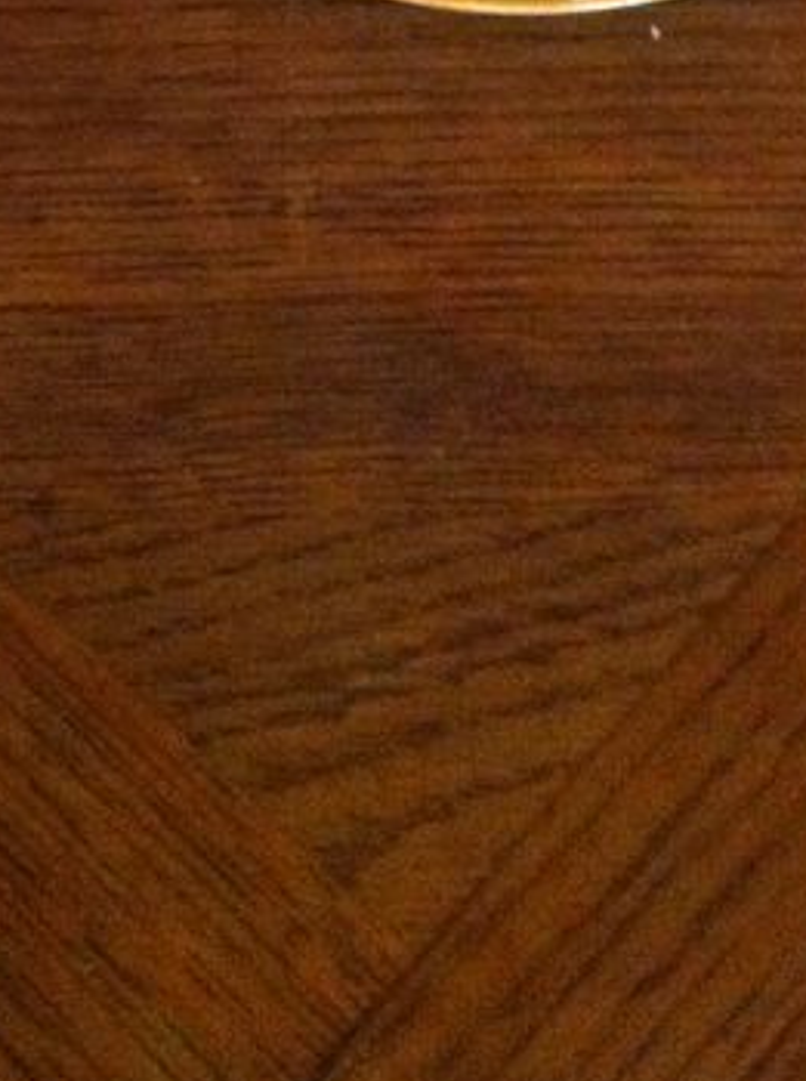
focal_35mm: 100
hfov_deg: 14.6
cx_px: 125
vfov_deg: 18.1
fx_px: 3116
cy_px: -392
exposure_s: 1/15
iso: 1000
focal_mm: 3.85
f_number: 2.8
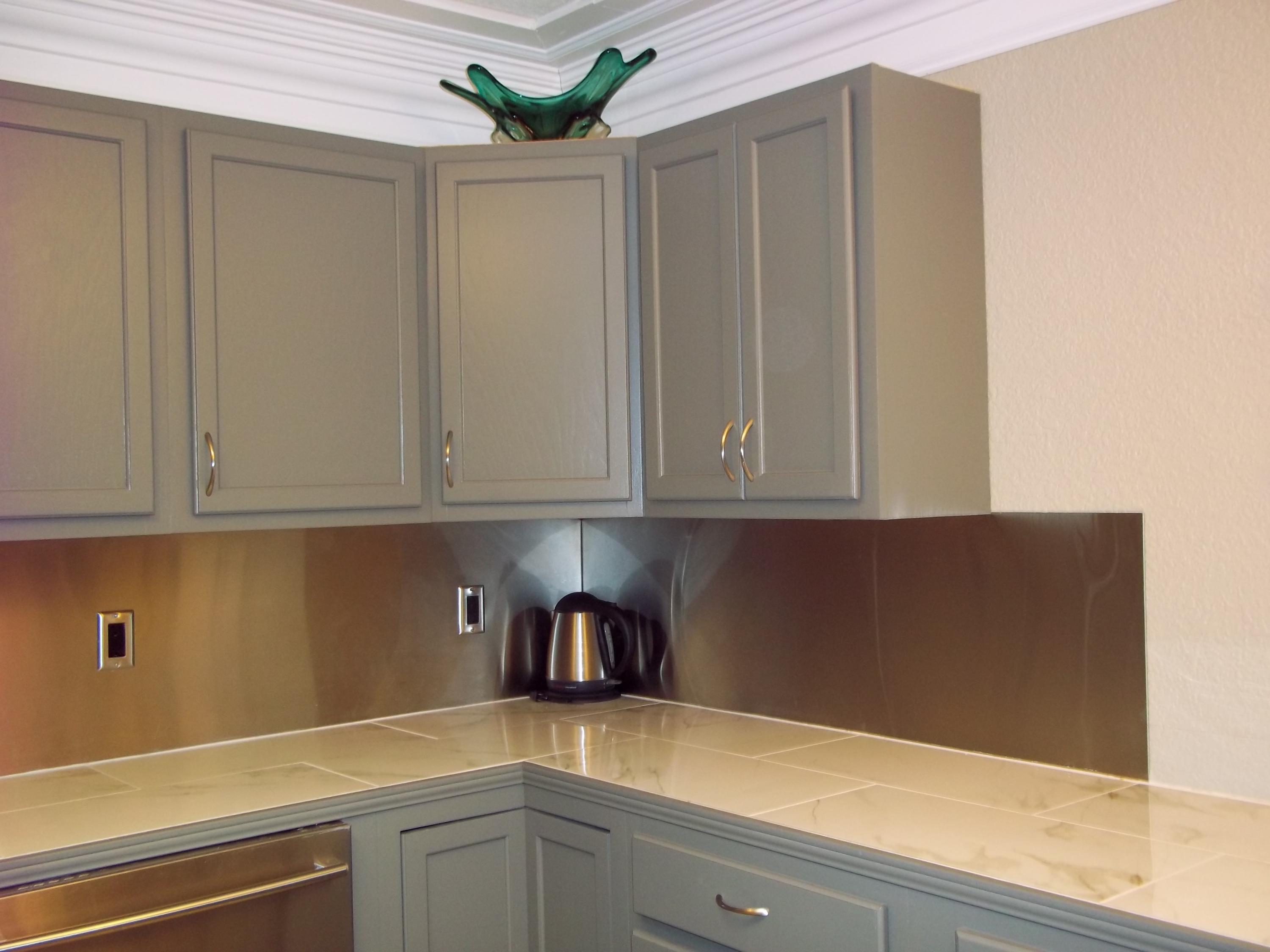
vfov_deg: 39.7
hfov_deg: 51.4
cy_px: 476
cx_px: 635
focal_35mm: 36
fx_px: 1321
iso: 160
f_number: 3.1
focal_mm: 6.5
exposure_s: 1/30
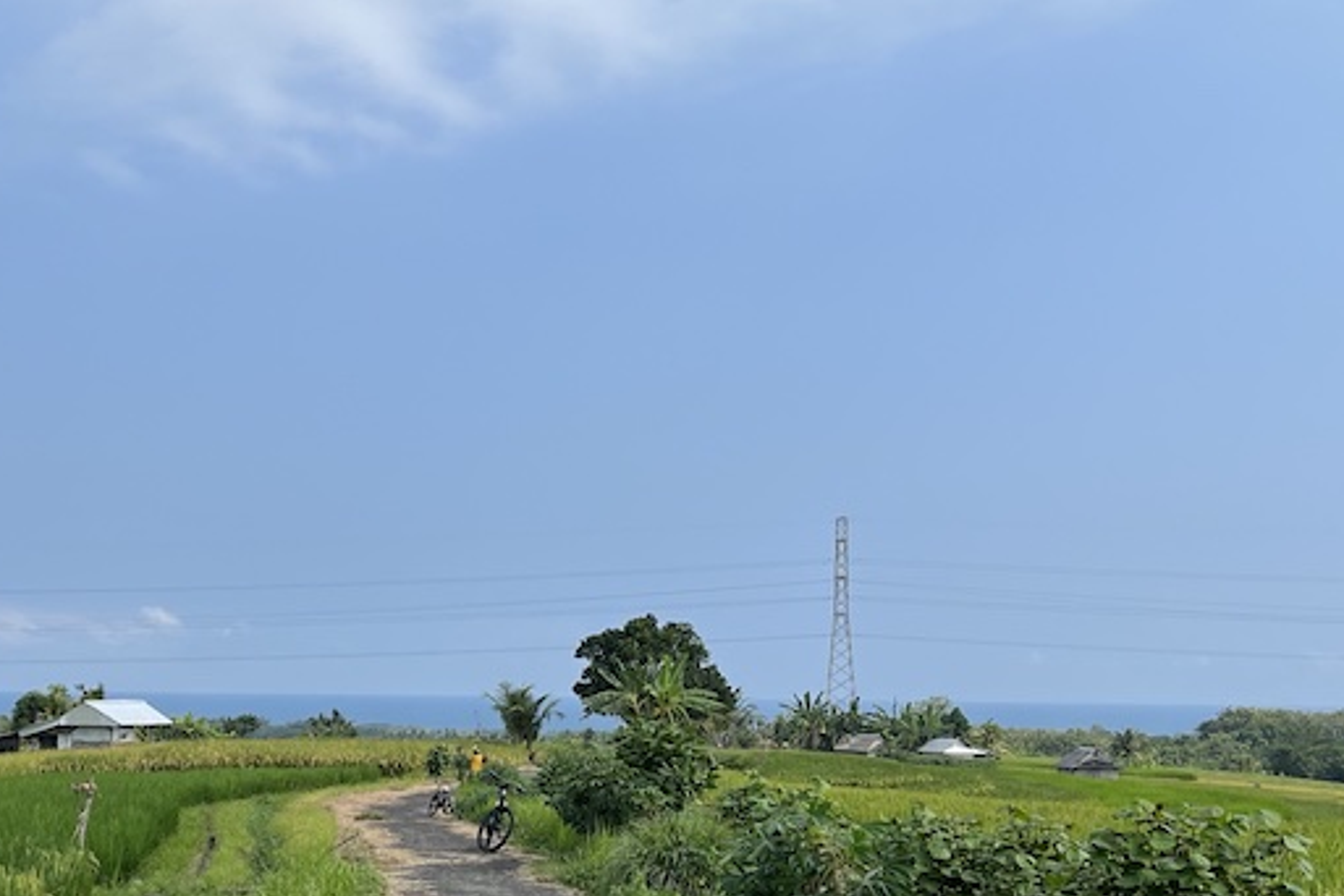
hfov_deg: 35.8
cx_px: 296
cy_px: 624
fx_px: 2016
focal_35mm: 54
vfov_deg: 24.9
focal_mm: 5.1
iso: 50
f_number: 1.6
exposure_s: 1/4651
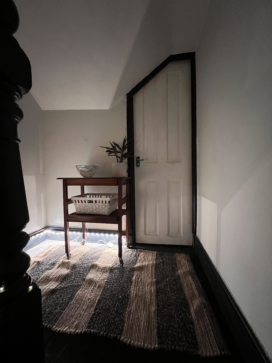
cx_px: 136
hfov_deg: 89.9
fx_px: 136
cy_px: 182
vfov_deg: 106.2
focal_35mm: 13
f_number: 1.8
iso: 1250
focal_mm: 1.57
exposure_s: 1/33
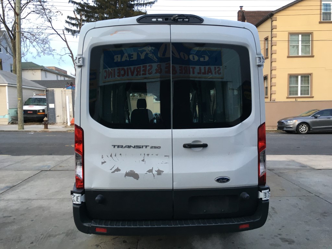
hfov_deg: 61.7
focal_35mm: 29
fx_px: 278
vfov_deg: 48.2
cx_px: 166
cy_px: 124
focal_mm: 4.15
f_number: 2.2
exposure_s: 1/30
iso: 25
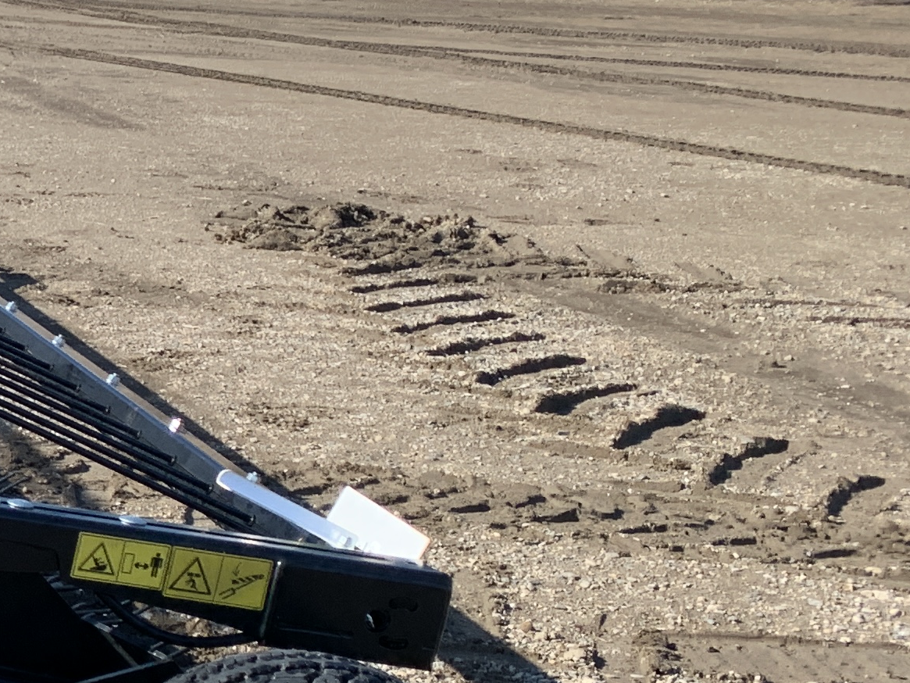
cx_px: -646
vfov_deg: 16.4
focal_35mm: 90
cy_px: 416
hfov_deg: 18.1
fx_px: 2366
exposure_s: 1/1718
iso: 25
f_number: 1.8
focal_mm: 4.25
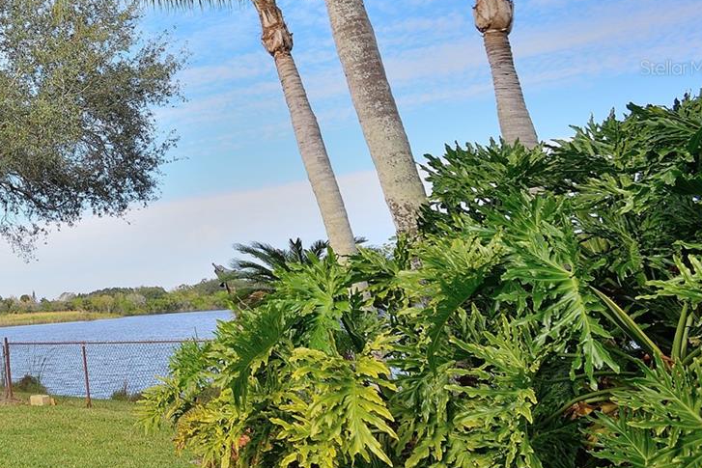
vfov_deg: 37.9
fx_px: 644
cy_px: 68
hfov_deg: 45.2
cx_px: -46
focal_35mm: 33
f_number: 4.5
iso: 100
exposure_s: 1/320
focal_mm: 10
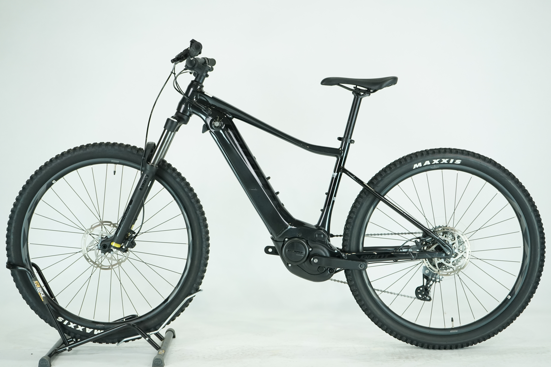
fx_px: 857
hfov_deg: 35.6
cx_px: 276
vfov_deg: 24.2
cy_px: 184
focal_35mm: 56
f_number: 5.6
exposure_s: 1/200
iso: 1600
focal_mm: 56
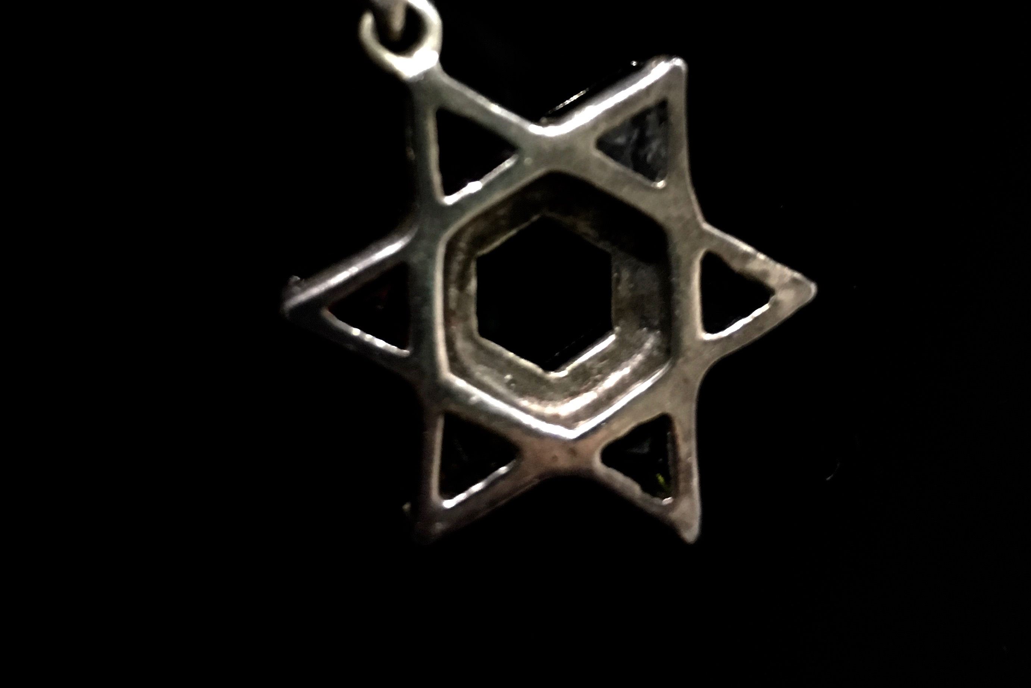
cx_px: 498
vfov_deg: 29.2
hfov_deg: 44.5
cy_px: 63
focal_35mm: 44
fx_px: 1260
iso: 200
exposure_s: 1/15
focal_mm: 4.15
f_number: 2.2
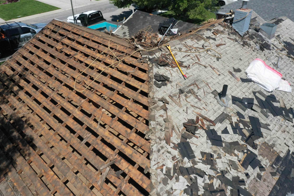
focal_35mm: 29
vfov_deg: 45.0
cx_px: 149
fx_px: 237
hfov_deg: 63.7
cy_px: 95
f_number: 10
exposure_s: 1/1250
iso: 800
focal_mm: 10.26
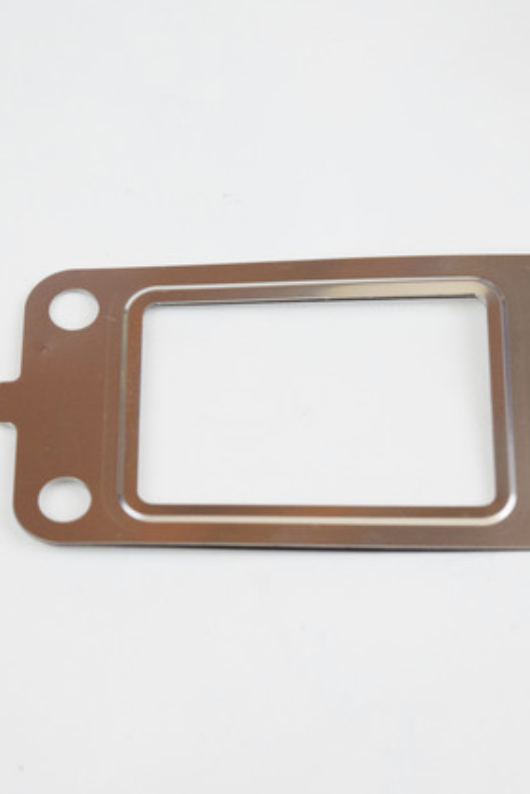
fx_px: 2755
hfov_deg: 11.0
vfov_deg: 16.4
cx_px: 295
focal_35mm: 125
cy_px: 397
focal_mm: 55
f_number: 5.6
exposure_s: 1/60
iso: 1250
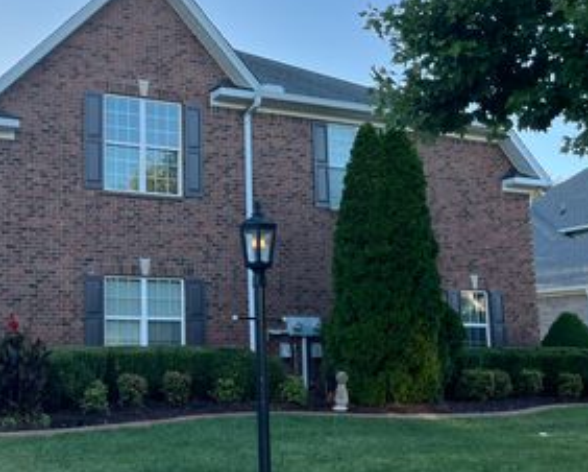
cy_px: 247
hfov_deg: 39.3
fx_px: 784
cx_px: 106
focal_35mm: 45
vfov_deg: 33.5
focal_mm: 5.1
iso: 50
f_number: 1.6
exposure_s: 1/532
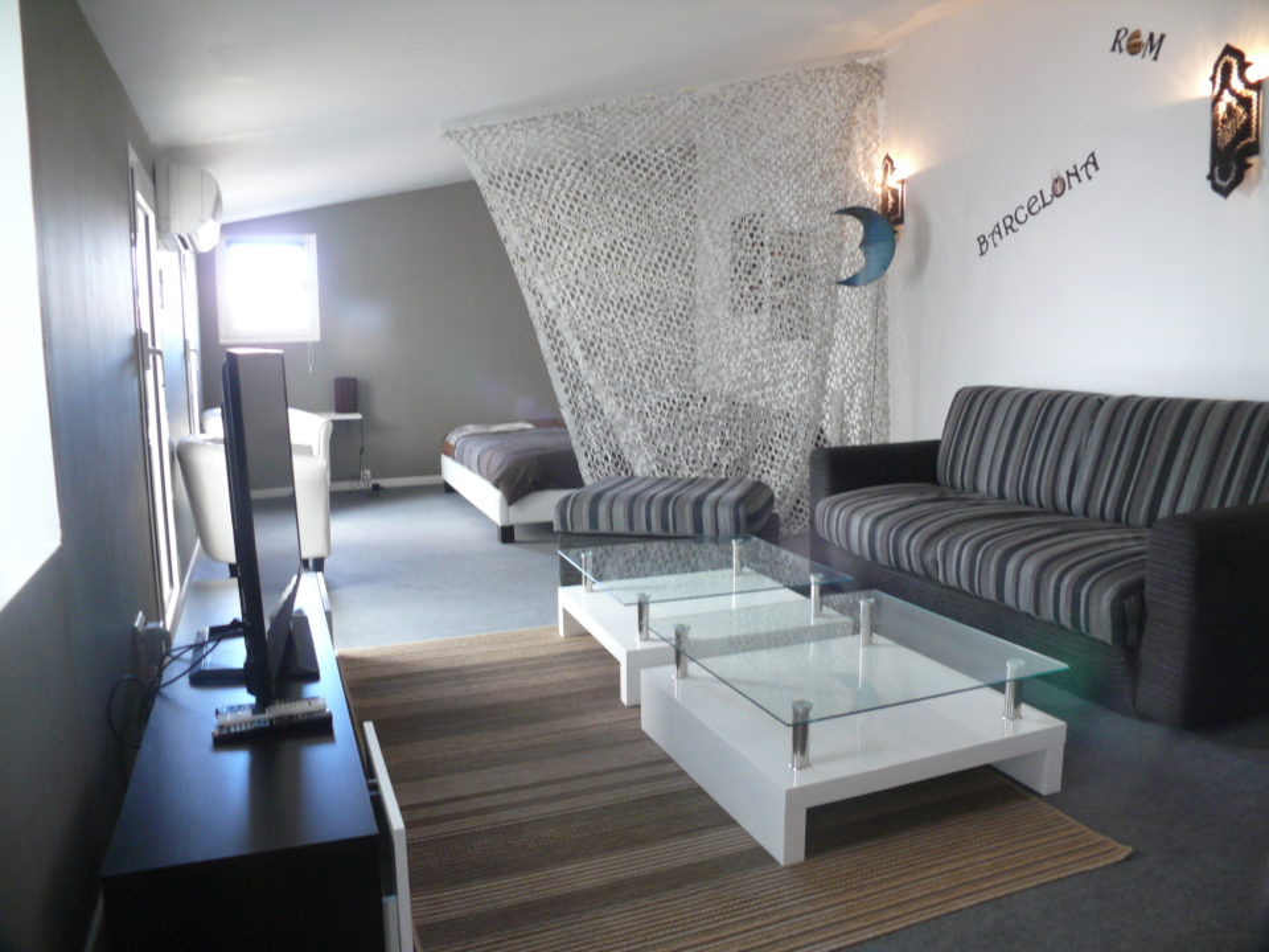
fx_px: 1283
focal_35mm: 35
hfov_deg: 52.6
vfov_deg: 40.7
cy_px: 476
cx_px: 634
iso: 200
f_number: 2.8
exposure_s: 1/10
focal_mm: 7.4
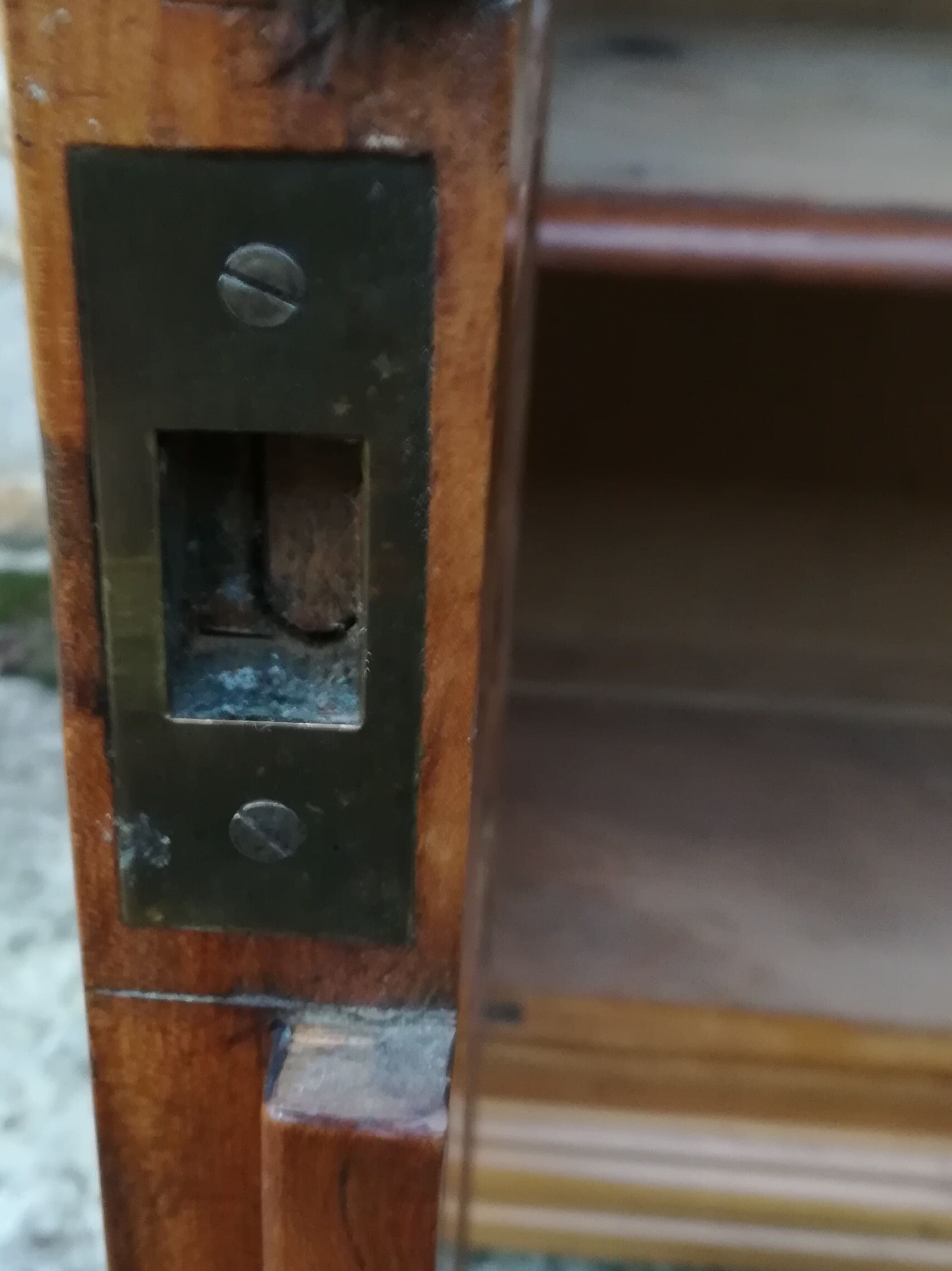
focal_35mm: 45
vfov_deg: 42.1
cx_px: 395
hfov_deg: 32.1
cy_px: 593
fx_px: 1651
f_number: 2.2
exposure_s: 1/33.3
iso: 250
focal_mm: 3.83
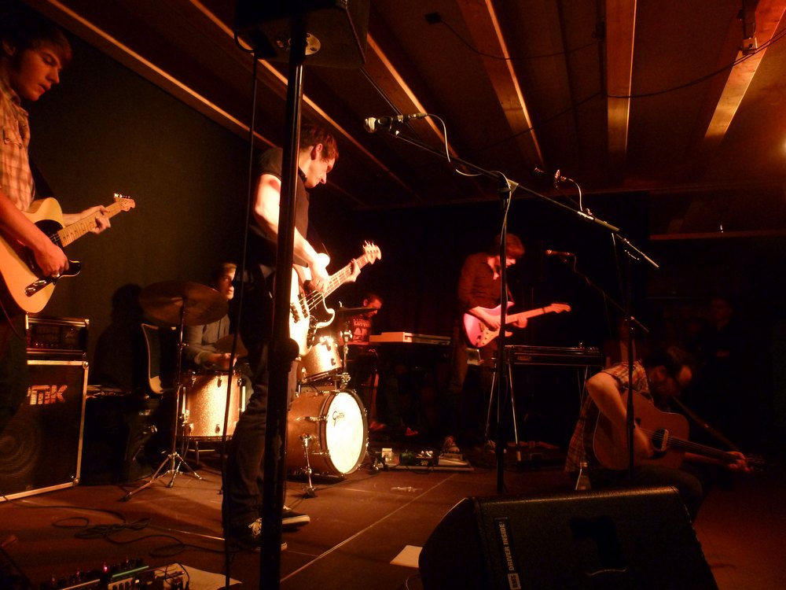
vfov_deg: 56.8
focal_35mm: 24
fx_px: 545
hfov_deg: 71.6
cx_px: 393
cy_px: 295
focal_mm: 4.3
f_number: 3.3
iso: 400
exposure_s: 1/13
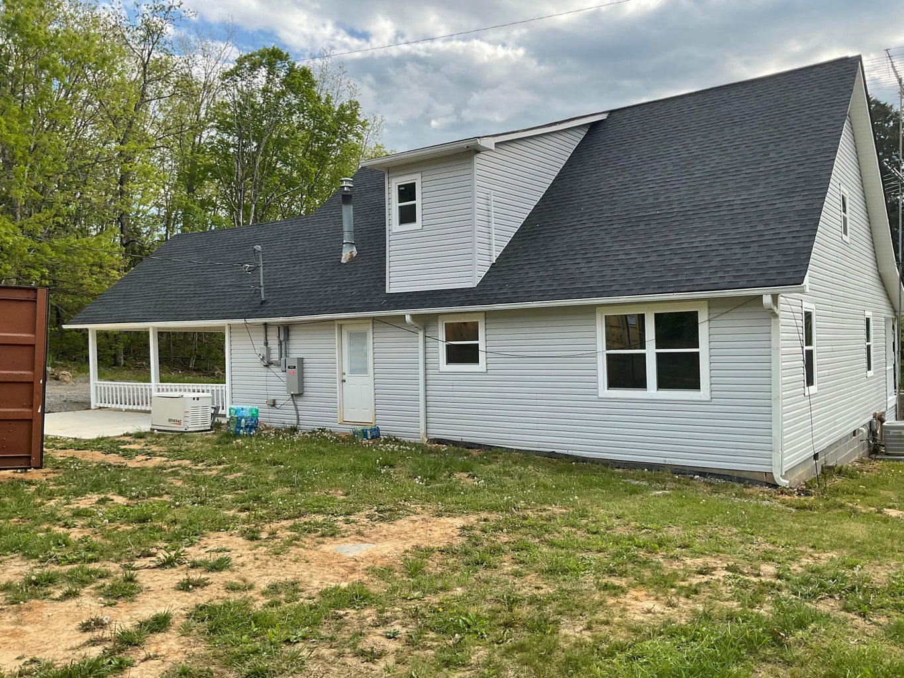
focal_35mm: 29
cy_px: 339
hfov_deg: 61.7
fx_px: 757
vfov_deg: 48.2
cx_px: 452
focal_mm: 3
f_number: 1.8
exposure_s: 1/666
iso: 16
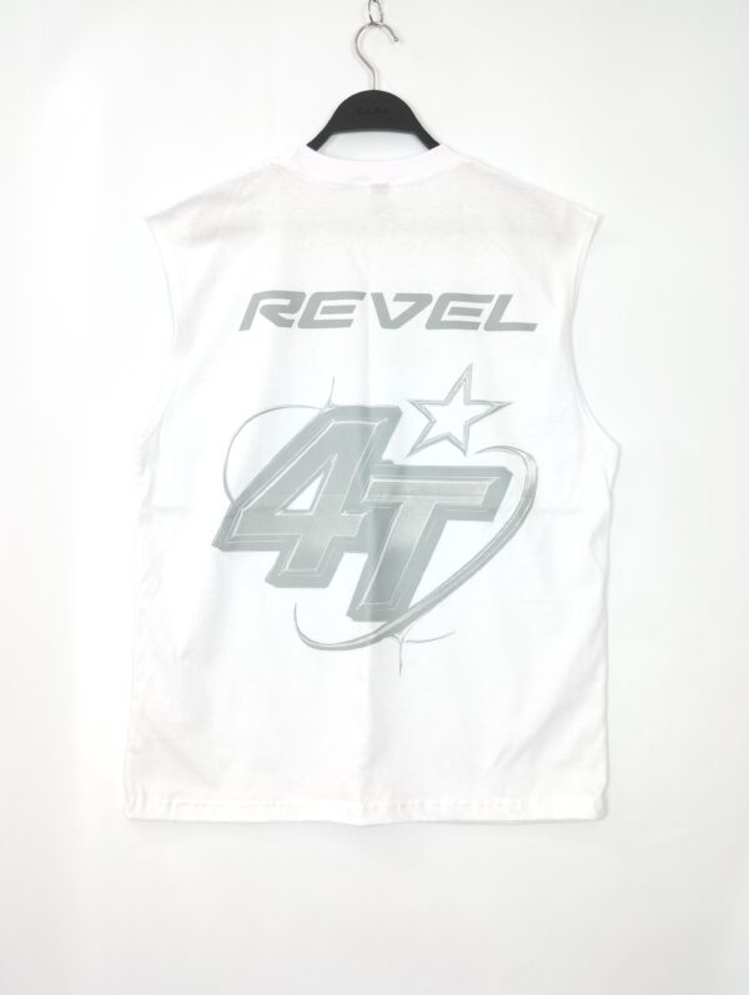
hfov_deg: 49.9
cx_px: 374
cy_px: 498
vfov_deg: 63.4
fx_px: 806
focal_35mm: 28
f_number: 1.8
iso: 100
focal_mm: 4.27
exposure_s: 1/15
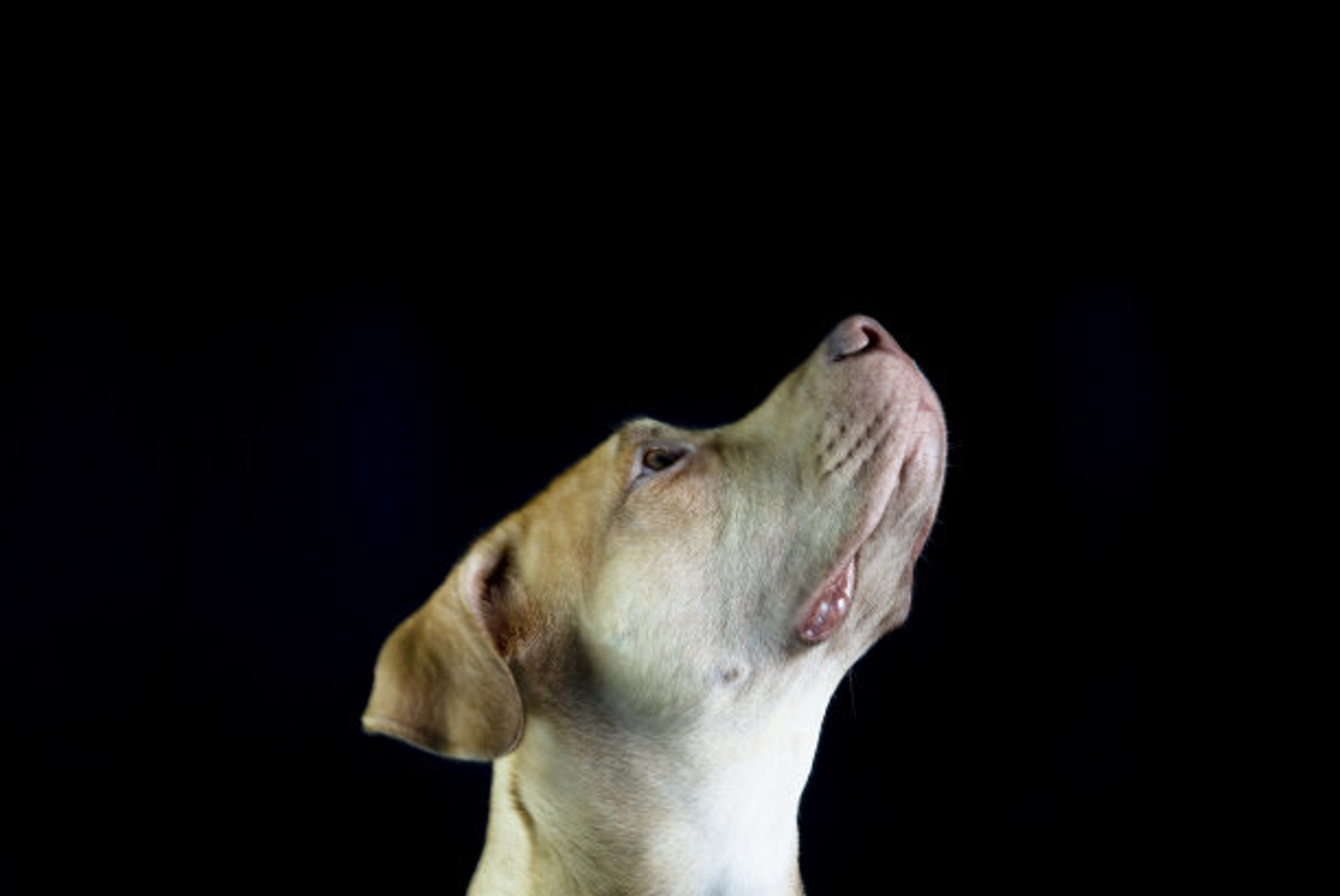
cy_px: 448
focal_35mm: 58
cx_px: 670
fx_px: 2160
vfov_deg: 23.4
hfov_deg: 34.5
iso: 100
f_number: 8
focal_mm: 58
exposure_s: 1/30
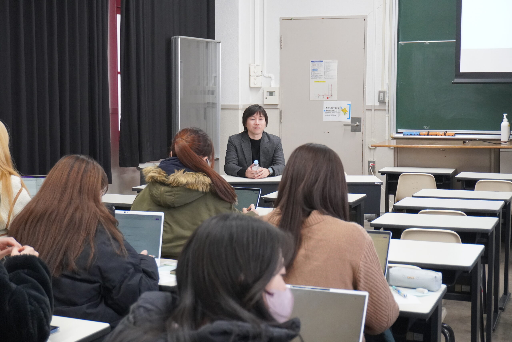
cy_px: 171
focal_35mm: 56
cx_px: 256
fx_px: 789
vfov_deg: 24.4
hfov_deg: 35.9
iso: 3200
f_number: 5.6
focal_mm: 37
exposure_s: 1/160
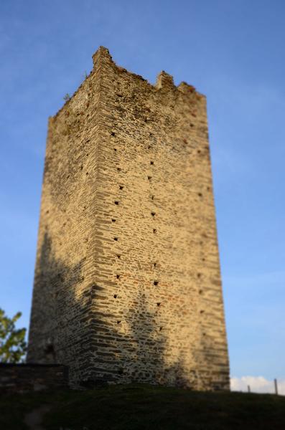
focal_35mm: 39
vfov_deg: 49.7
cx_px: 142
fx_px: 466
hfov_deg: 34.0
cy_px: 215
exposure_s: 1/125
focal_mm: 26
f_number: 11
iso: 180
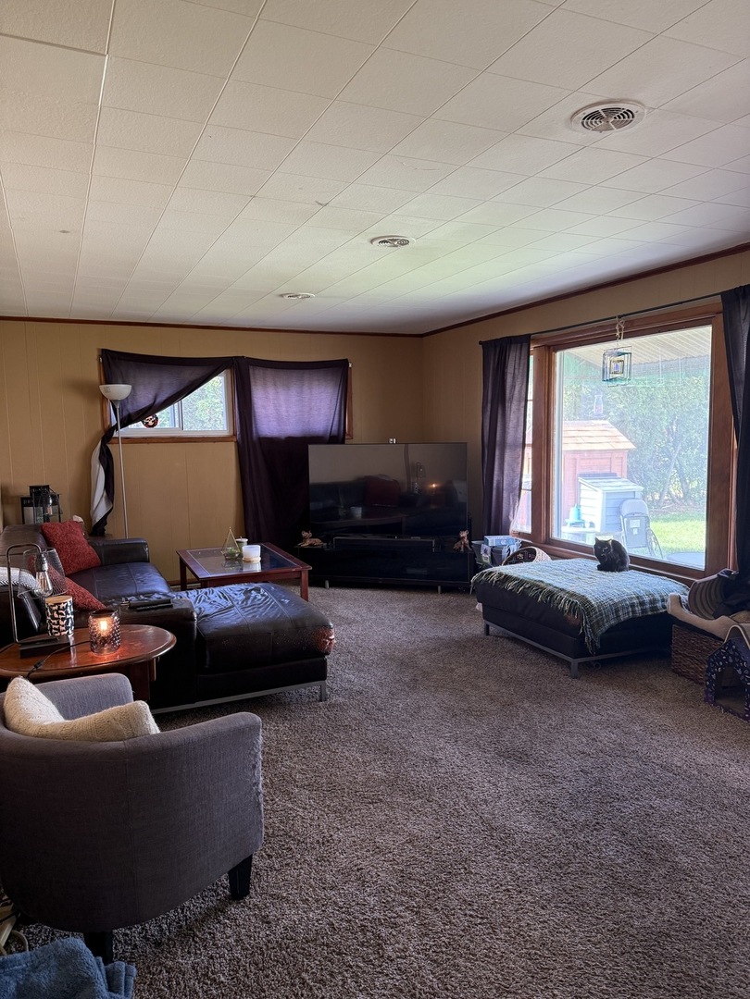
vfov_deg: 71.6
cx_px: 375
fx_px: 693
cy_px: 500
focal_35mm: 24
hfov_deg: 56.8
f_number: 1.78
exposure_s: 1/75
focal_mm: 6.76
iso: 200
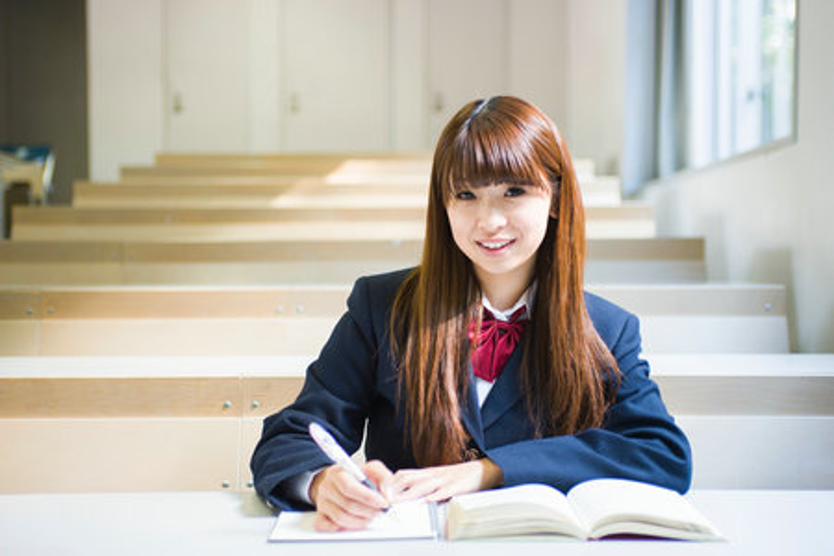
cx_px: 417
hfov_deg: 34.5
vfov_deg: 23.4
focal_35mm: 58
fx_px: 1344
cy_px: 278
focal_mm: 58
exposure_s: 1/125
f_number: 2.8
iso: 400
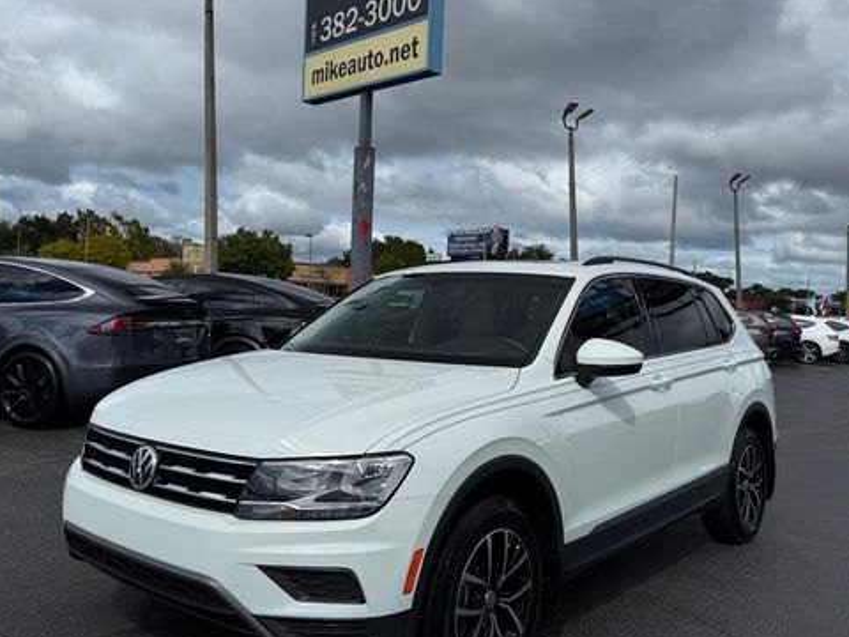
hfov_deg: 56.7
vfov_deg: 44.1
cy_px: 280
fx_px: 785
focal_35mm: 32
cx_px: 380
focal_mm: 6.76
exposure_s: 1/10309
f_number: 1.78
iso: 80
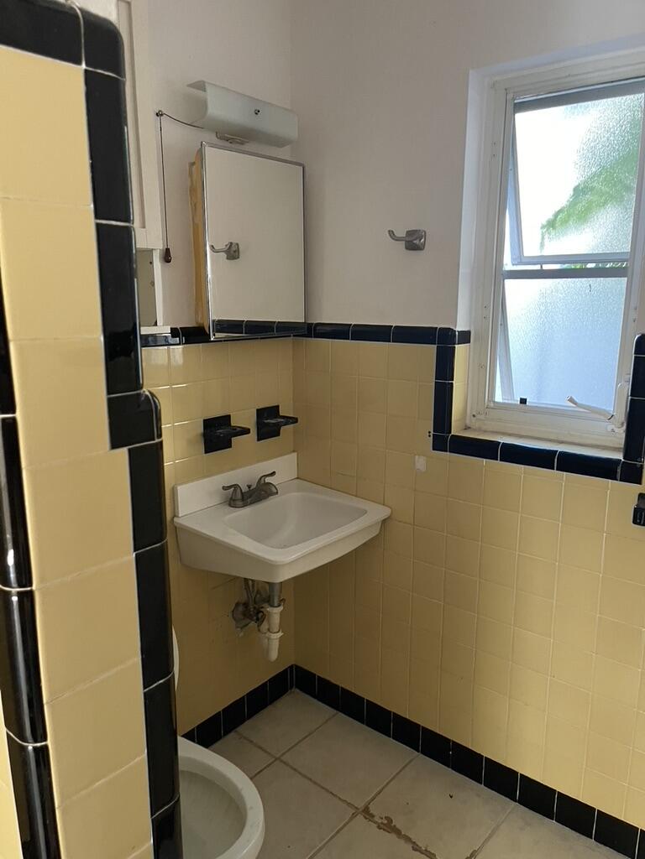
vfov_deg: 69.4
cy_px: 430
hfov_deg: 54.9
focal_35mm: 25
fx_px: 621
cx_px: 322
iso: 500
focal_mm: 5.1
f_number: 1.6
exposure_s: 1/43
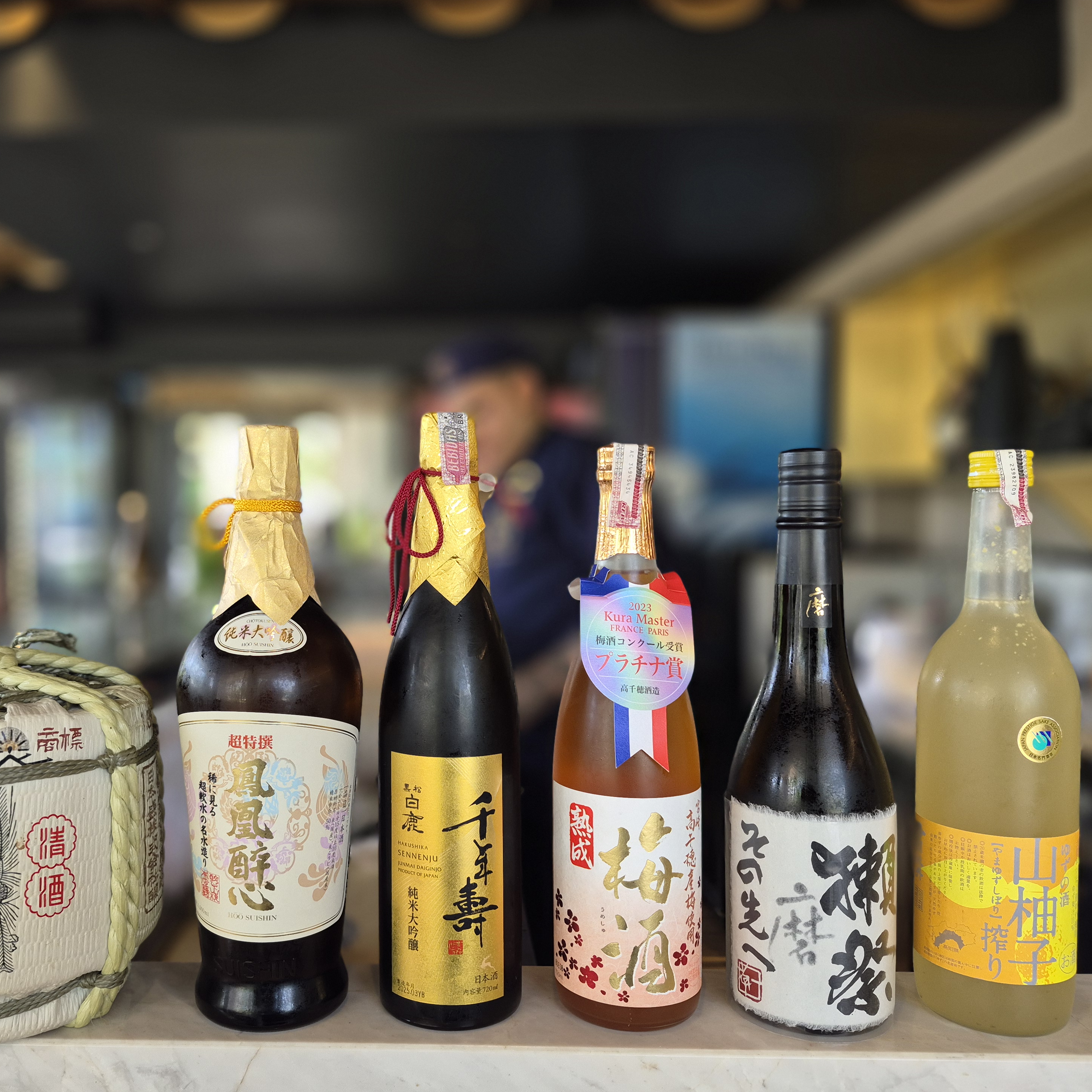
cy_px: 559
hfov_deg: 56.7
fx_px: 999
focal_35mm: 28
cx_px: 416
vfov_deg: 57.3
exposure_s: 1/120
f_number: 1.8
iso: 64
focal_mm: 5.4
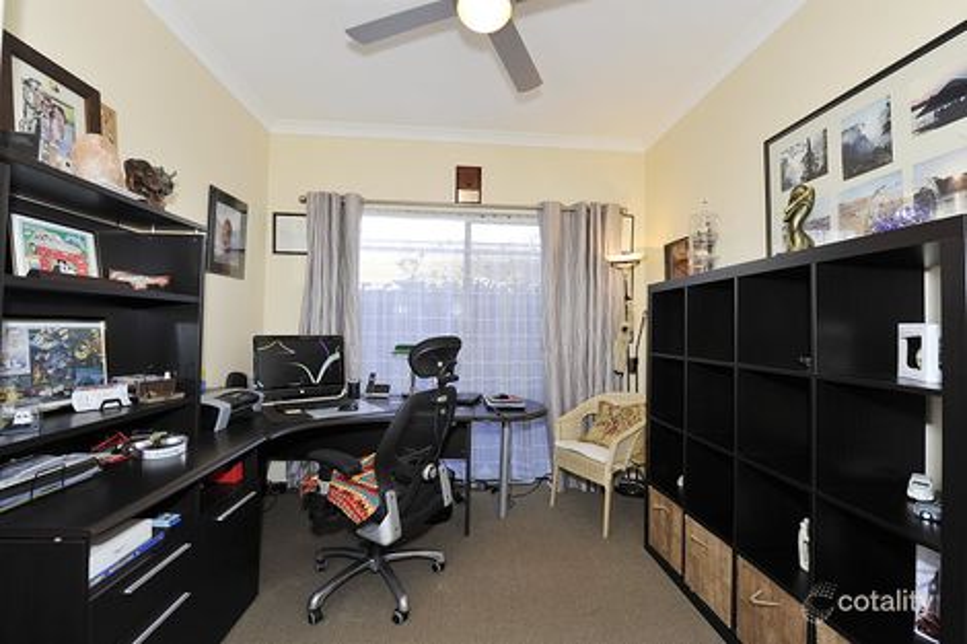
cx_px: 484
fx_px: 403
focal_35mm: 15
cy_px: 322
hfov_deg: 100.4
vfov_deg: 77.3
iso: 400
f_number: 9
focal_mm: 15
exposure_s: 1/60
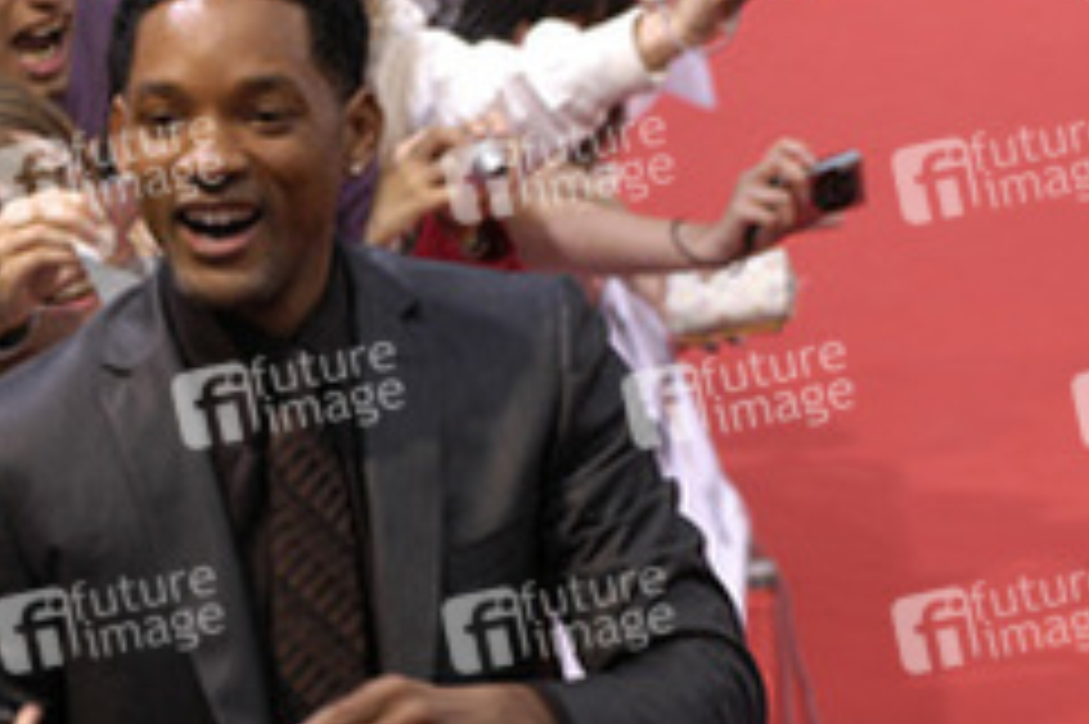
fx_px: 7192
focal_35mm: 238
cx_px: 169
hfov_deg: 8.6
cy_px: 283
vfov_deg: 5.8
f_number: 5.6
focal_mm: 85
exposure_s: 1/100
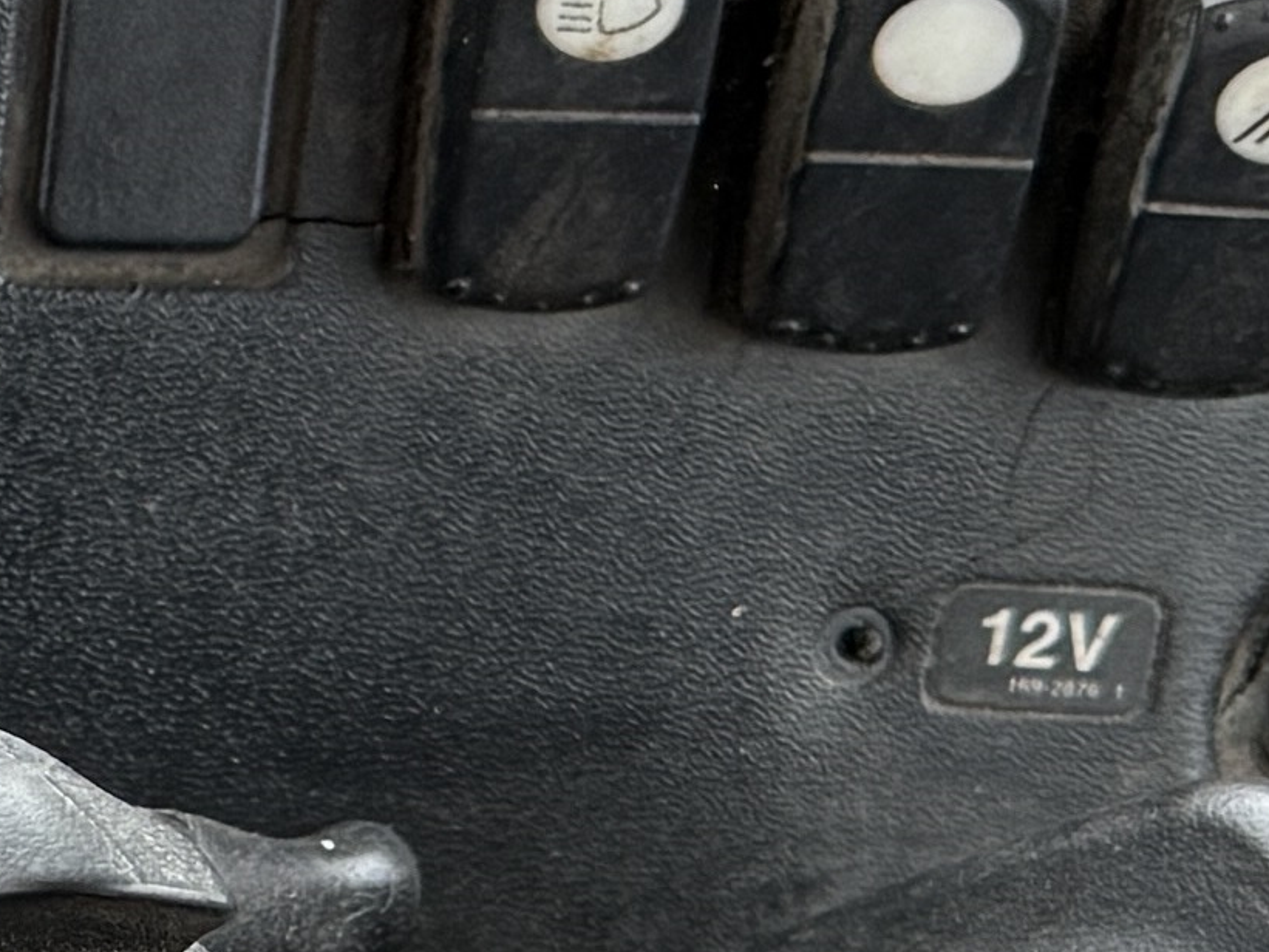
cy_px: 1411
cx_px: -1099
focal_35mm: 167
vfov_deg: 8.7
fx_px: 6123
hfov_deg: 11.0
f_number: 1.78
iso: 200
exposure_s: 1/121
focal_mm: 6.76
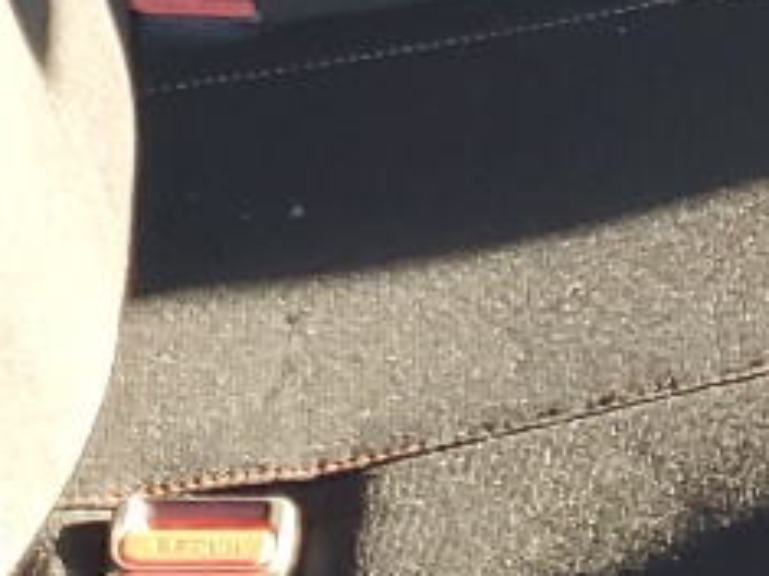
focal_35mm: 177
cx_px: 1250
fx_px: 3930
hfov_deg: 10.7
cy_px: -200
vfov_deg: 8.3
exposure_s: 1/120
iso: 65
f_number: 1.5
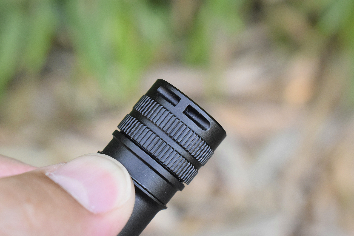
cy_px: 118
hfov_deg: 24.6
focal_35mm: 82
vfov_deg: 16.6
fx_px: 811
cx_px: 177
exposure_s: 1/250
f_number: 8
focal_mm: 55
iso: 3200
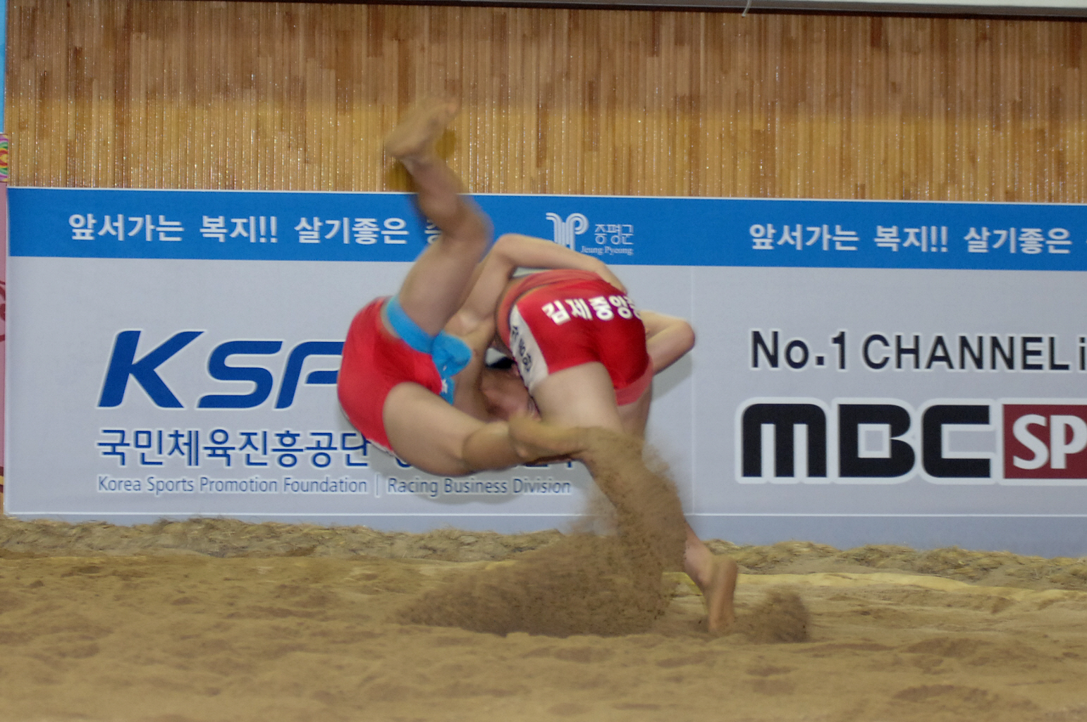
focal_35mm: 120
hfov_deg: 17.1
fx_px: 3619
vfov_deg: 11.4
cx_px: 544
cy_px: 361
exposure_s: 1/100
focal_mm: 80
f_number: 2.8
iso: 640
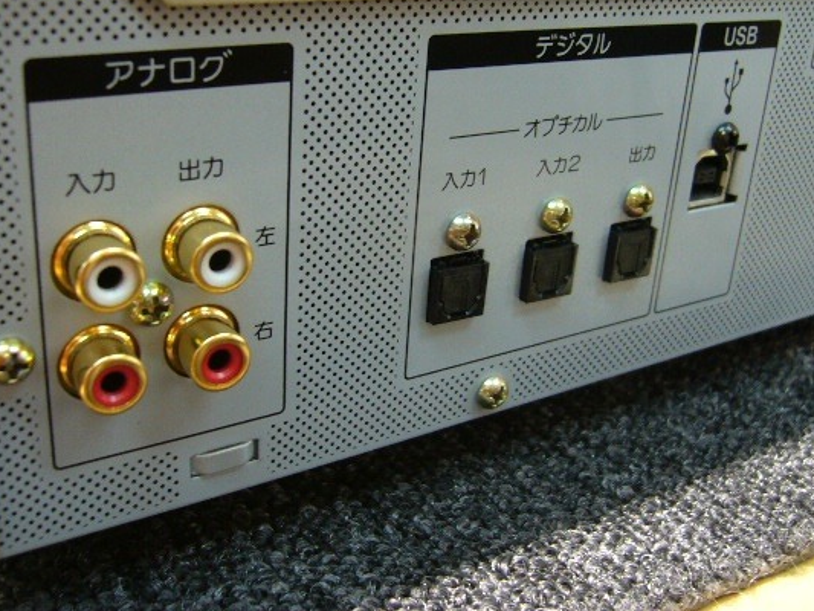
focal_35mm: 42
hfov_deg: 44.8
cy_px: 246
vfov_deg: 34.3
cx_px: 408
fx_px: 988
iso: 125
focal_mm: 5.8
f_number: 2.8
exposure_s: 1/13
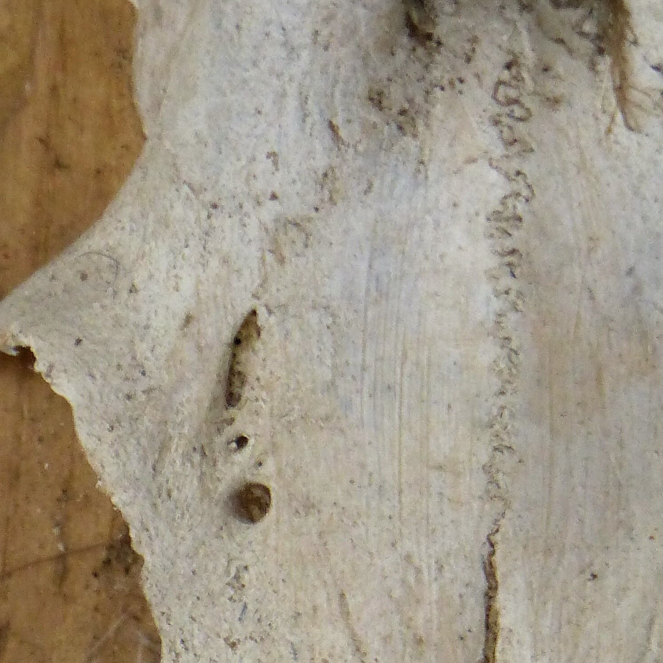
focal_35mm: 850
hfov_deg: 2.1
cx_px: 346
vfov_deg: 2.1
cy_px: 737
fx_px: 18419
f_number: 2.8
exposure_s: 1/100
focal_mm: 58.2
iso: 320
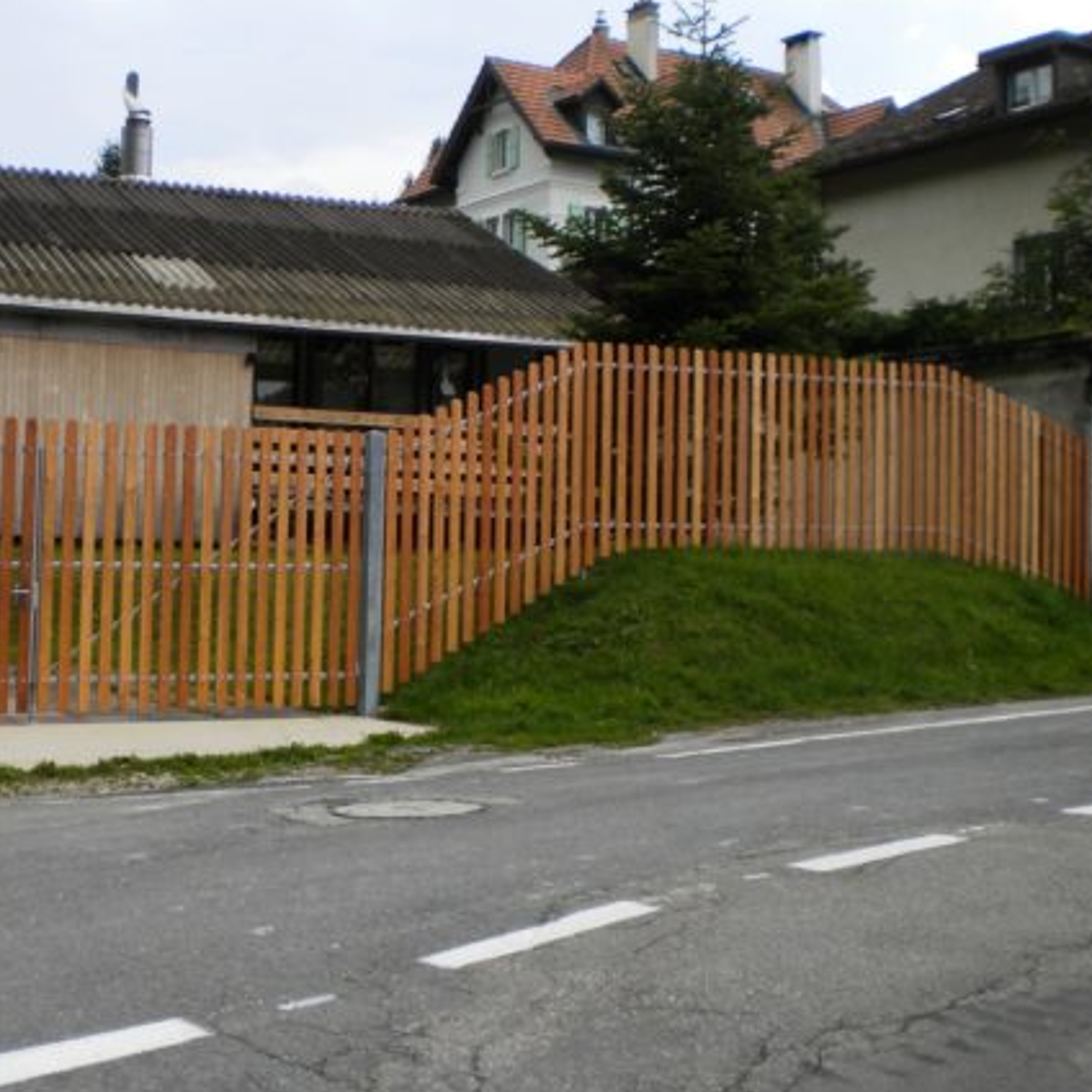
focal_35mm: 56
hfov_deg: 30.2
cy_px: 518
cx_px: 306
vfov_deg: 30.6
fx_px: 1999
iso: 80
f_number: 4.6
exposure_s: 1/447
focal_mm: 6.3
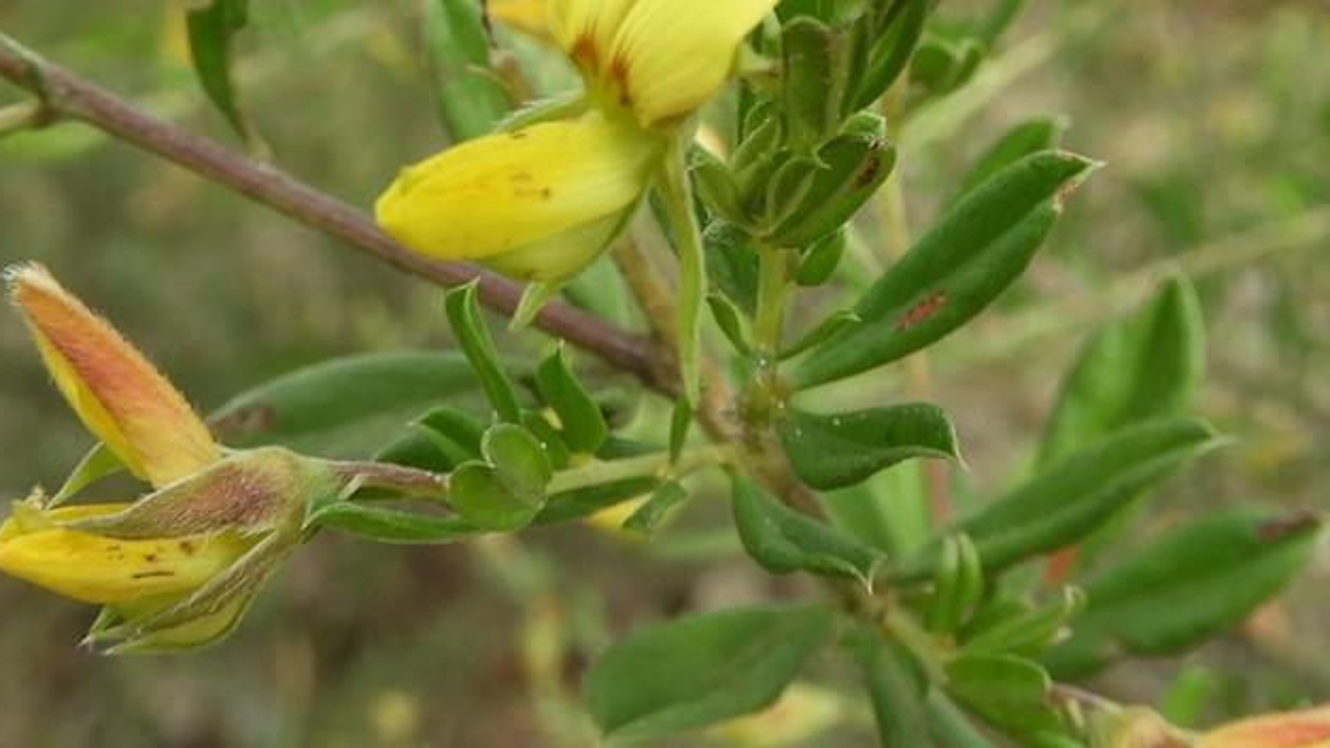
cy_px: 97
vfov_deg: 16.8
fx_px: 2504
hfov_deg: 29.7
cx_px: 739
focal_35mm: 71
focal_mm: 4.3
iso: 100
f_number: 3.3
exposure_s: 1/160
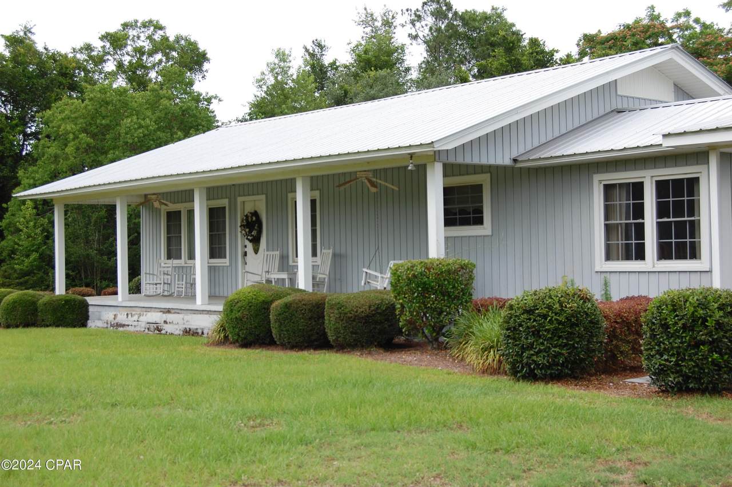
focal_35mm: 52
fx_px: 1067
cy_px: 244
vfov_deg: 25.7
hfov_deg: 37.9
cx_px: 366
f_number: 8
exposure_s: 1/250
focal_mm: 35
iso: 200
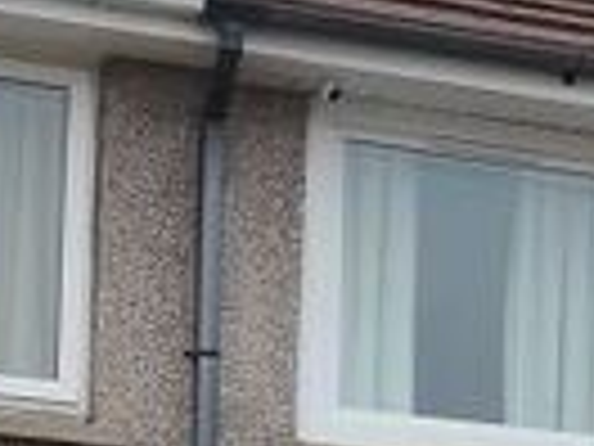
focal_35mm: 233
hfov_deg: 8.1
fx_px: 3998
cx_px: 1220
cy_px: 890
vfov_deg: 6.2
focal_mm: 22
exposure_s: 1/125
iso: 200
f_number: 5.6
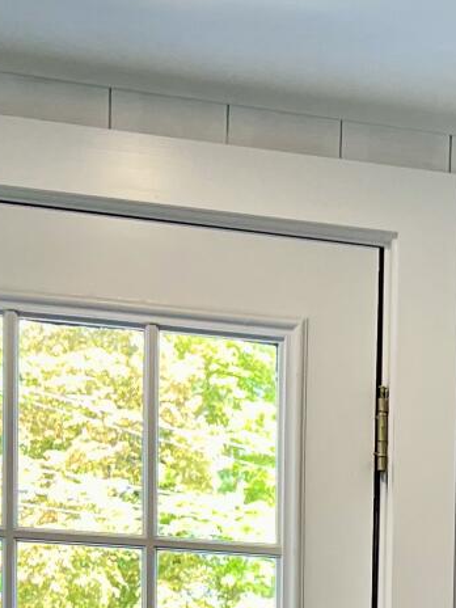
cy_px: 870
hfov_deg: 12.5
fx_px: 1967
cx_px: 713
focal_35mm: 112
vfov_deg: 16.3
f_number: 1.5
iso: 80
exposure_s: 1/120
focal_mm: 5.7
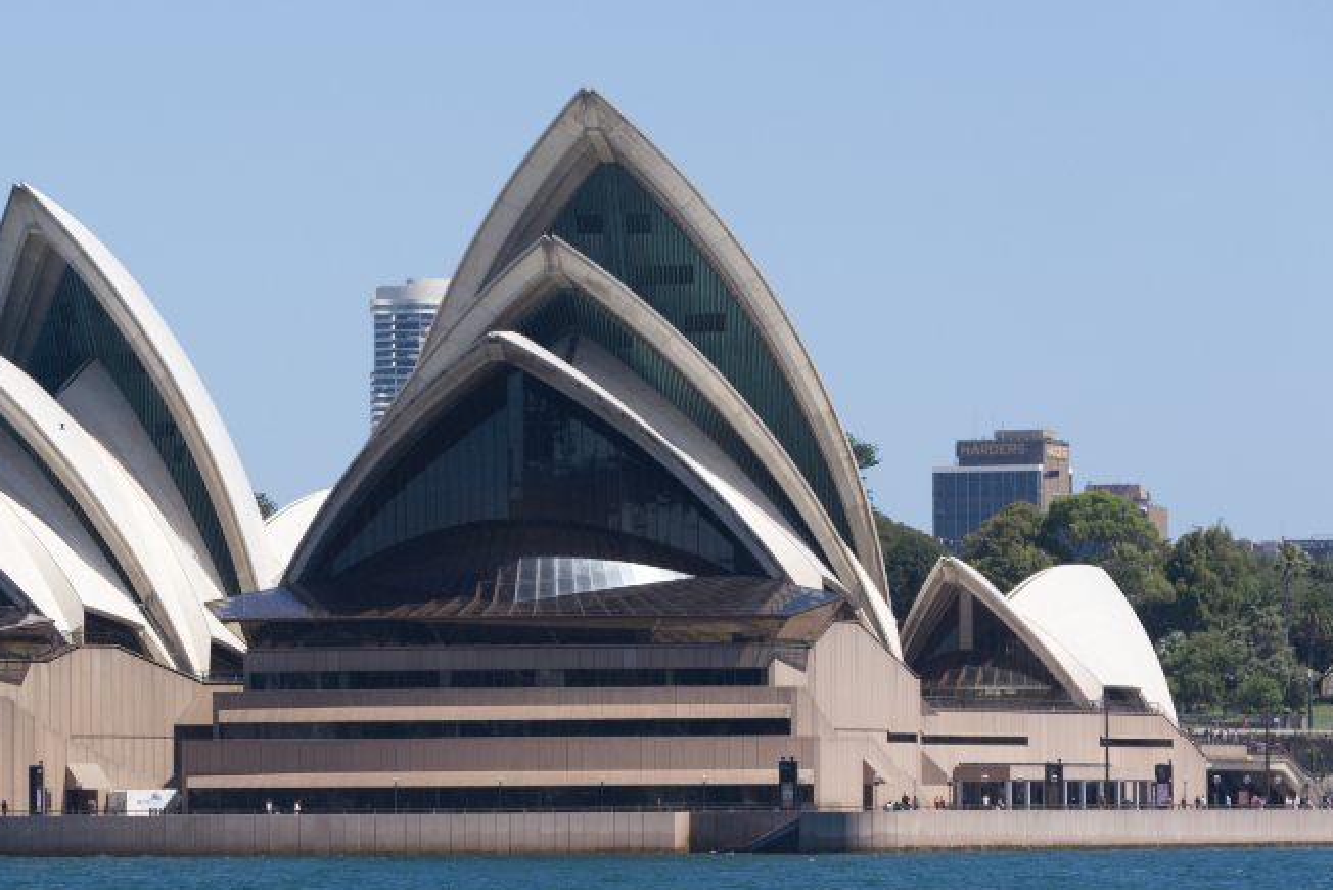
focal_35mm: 231
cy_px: 646
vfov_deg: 5.9
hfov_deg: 8.9
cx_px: 327
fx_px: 8555
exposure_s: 1/1900
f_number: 7.1
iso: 800
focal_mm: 98.2
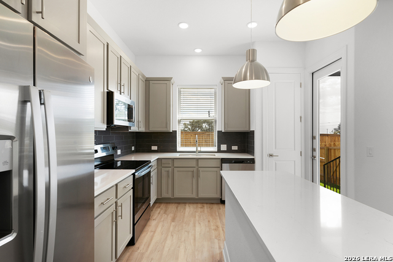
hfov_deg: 93.3
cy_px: 131
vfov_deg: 70.5
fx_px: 186
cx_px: 196
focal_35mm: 17
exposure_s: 1/30
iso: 100
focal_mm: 17
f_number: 9
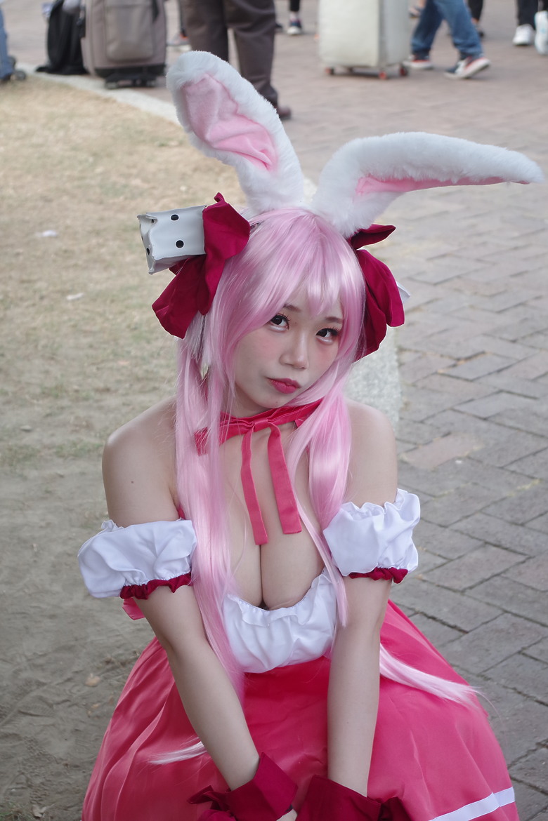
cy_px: 410
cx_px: 274
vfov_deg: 27.0
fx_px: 1712
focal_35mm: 75
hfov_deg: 18.2
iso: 400
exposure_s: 1/125
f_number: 5.6
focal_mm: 50
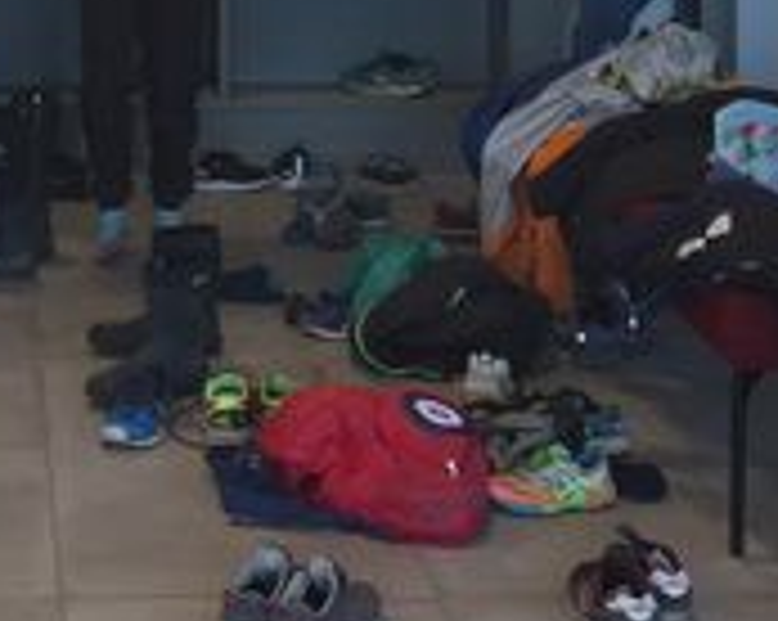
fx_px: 2093
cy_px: -180
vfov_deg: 16.0
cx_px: -38
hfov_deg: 20.3
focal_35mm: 91
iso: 40
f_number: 2.2
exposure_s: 1/33
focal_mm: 4.15
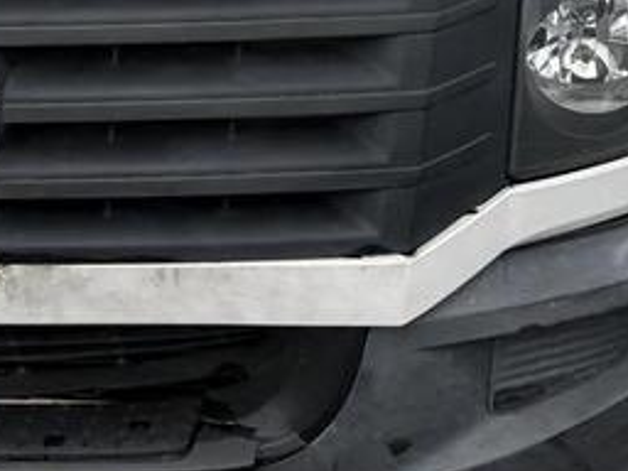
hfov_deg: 21.5
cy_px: -164
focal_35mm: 91
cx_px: 280
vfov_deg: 15.4
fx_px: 1651
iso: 50
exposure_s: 1/1953
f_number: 1.6
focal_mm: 5.96
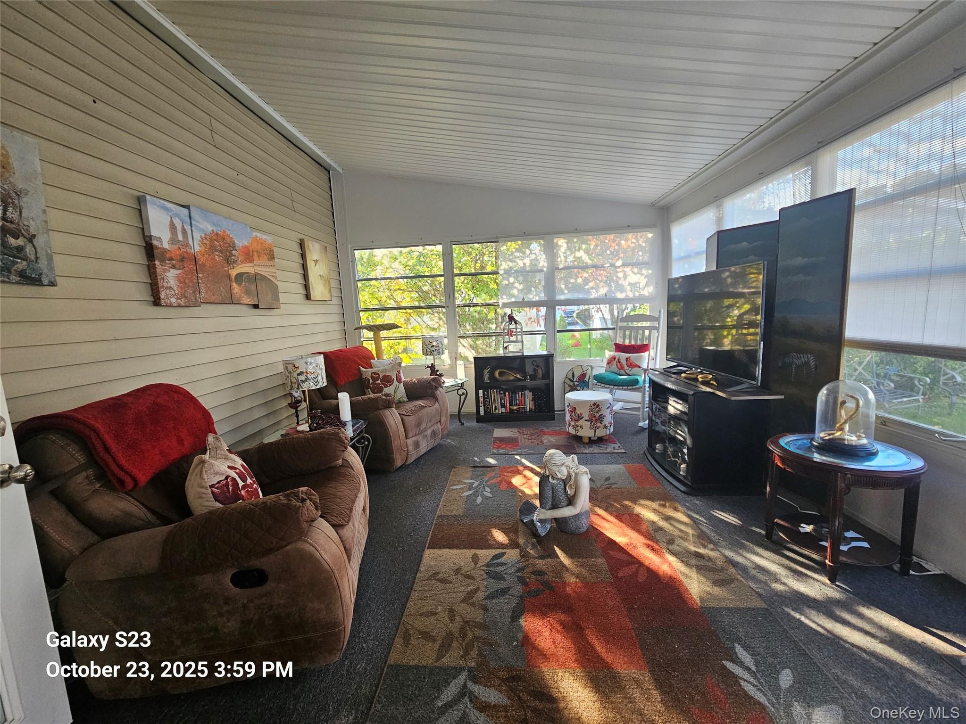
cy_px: 362
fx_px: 363
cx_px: 483
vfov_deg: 89.9
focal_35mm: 13
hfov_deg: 106.2
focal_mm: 2.2
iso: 160
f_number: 2.2
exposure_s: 1/60
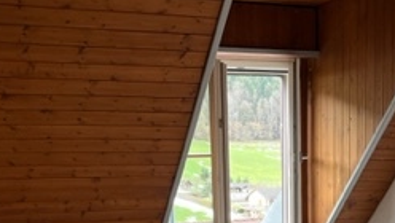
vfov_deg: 15.6
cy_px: 304
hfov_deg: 28.8
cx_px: 256
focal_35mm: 73
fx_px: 765
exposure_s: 1/100
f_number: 1.6
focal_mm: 5.1
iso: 80
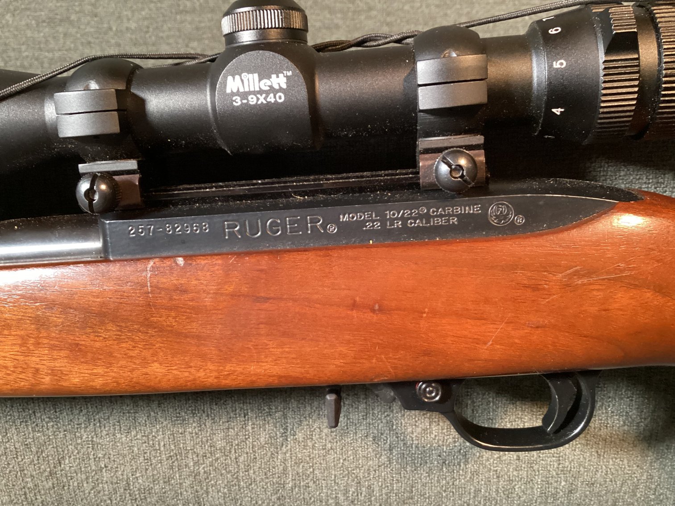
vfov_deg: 45.4
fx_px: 605
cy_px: 253
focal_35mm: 31
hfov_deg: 58.3
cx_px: 338
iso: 500
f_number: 2.4
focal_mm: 3.3
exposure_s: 1/30
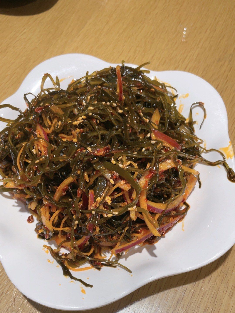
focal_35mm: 27
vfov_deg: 65.3
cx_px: 118
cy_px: 156
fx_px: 244
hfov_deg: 51.4
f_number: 1.6
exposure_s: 1/100
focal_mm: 4.2
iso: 50
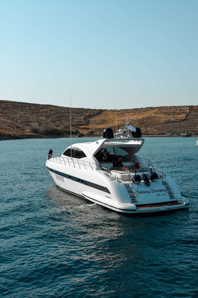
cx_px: 99
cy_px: 149
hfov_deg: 26.5
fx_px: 421
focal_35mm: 51
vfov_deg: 38.9
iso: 100
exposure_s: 1/320
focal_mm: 34
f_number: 10
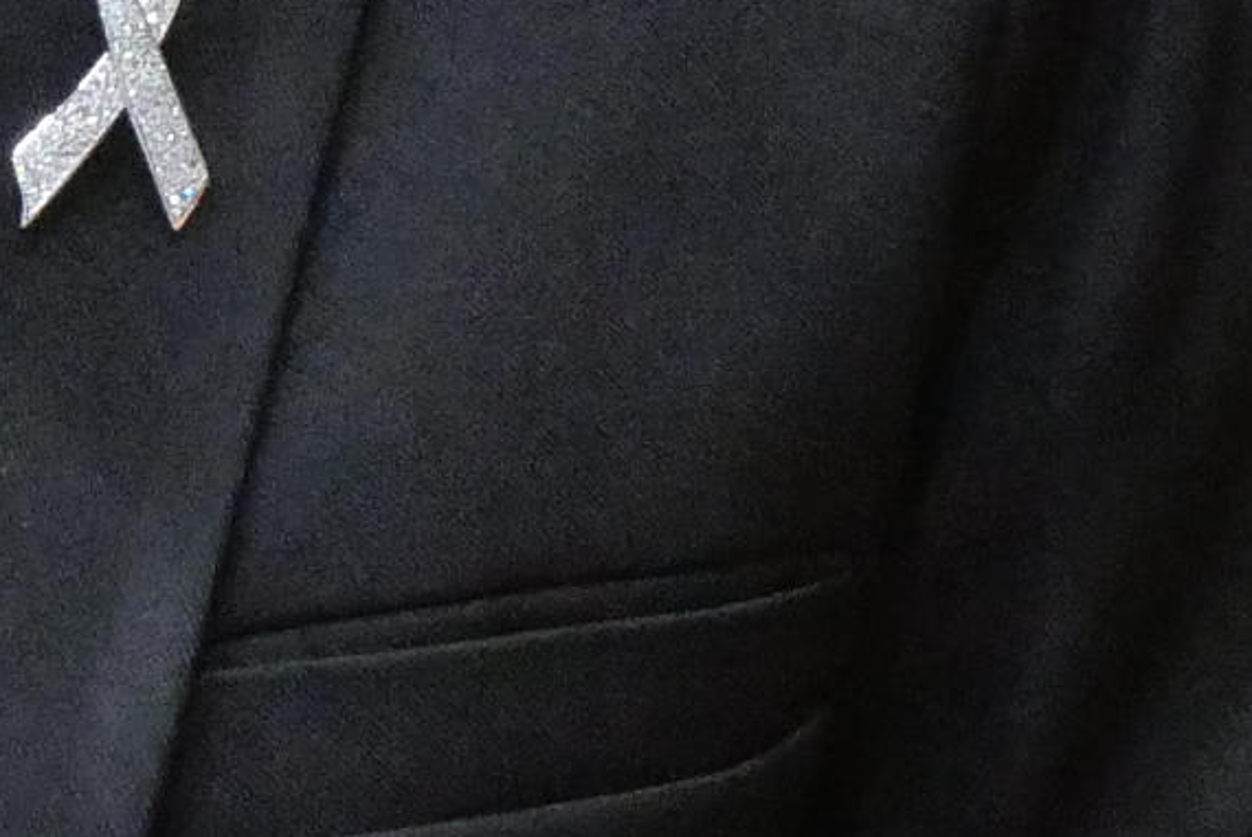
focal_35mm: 267
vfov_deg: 5.1
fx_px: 9292
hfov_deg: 7.6
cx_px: -501
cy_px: -912
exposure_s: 1/50
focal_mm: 20
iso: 3200
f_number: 6.3
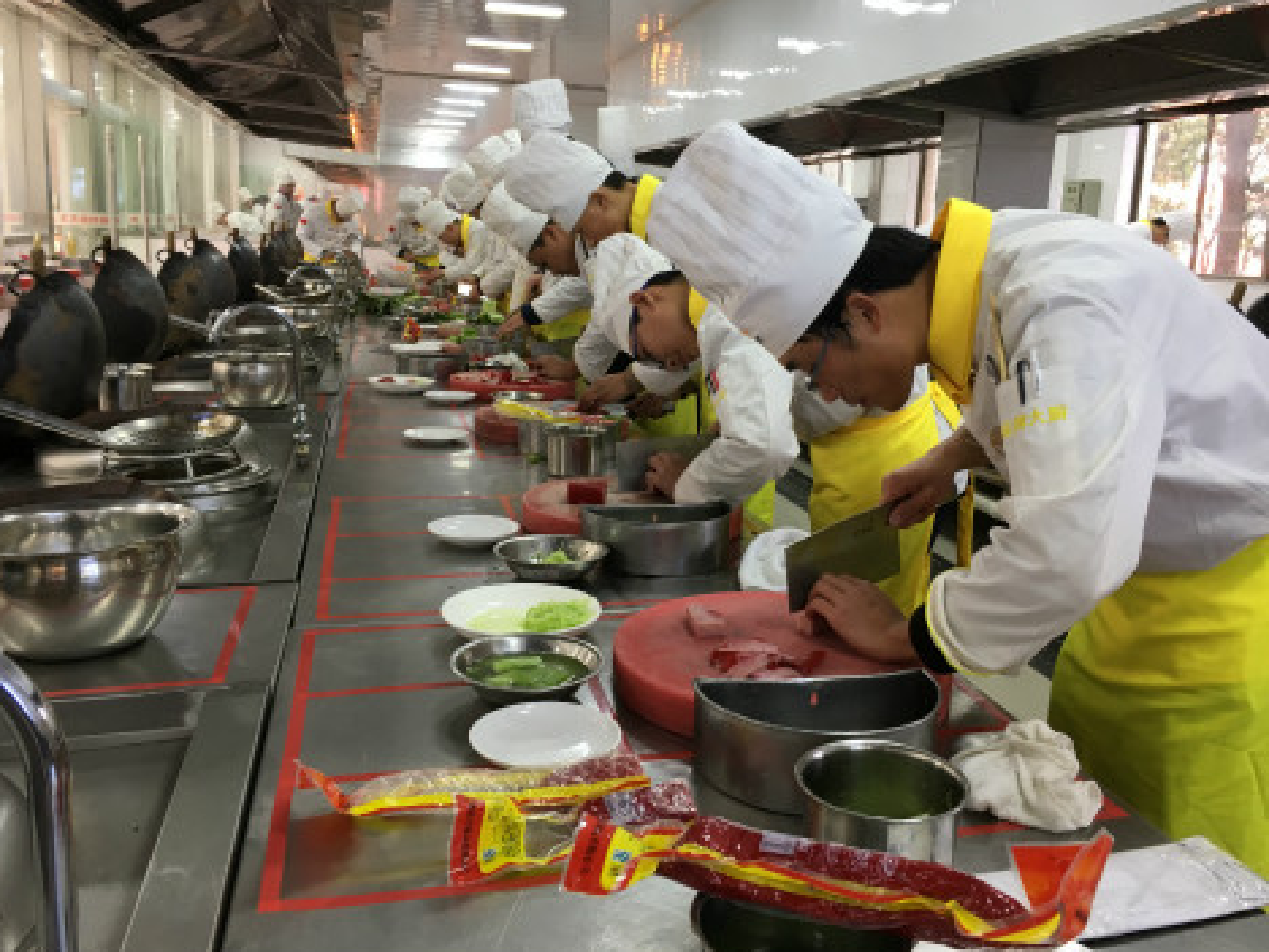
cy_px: 457
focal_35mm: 31
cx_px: 667
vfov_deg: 45.4
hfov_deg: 58.3
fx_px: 1136
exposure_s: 1/33
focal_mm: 4.15
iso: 40
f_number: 2.2
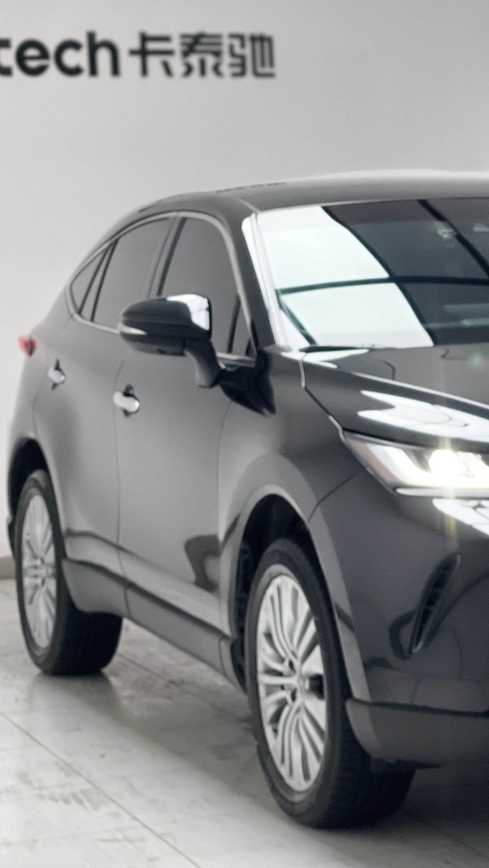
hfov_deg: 11.2
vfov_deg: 20.0
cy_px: 411
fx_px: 2466
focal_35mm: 107
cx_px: 448
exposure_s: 1/100
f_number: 2.2
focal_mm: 7.5
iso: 100
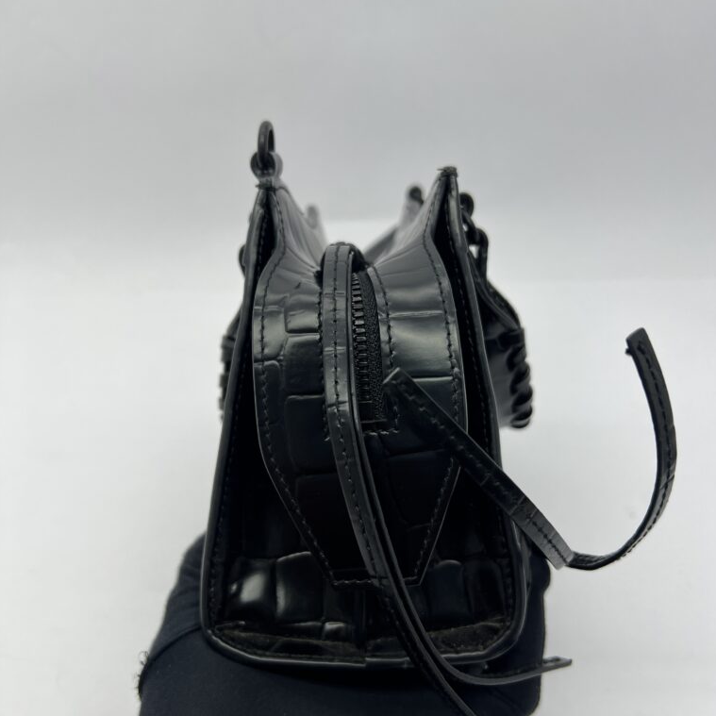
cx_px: 359
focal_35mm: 31
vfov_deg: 52.4
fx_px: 725
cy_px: 399
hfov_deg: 52.5
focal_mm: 5.7
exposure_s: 1/239
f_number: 1.5
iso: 40
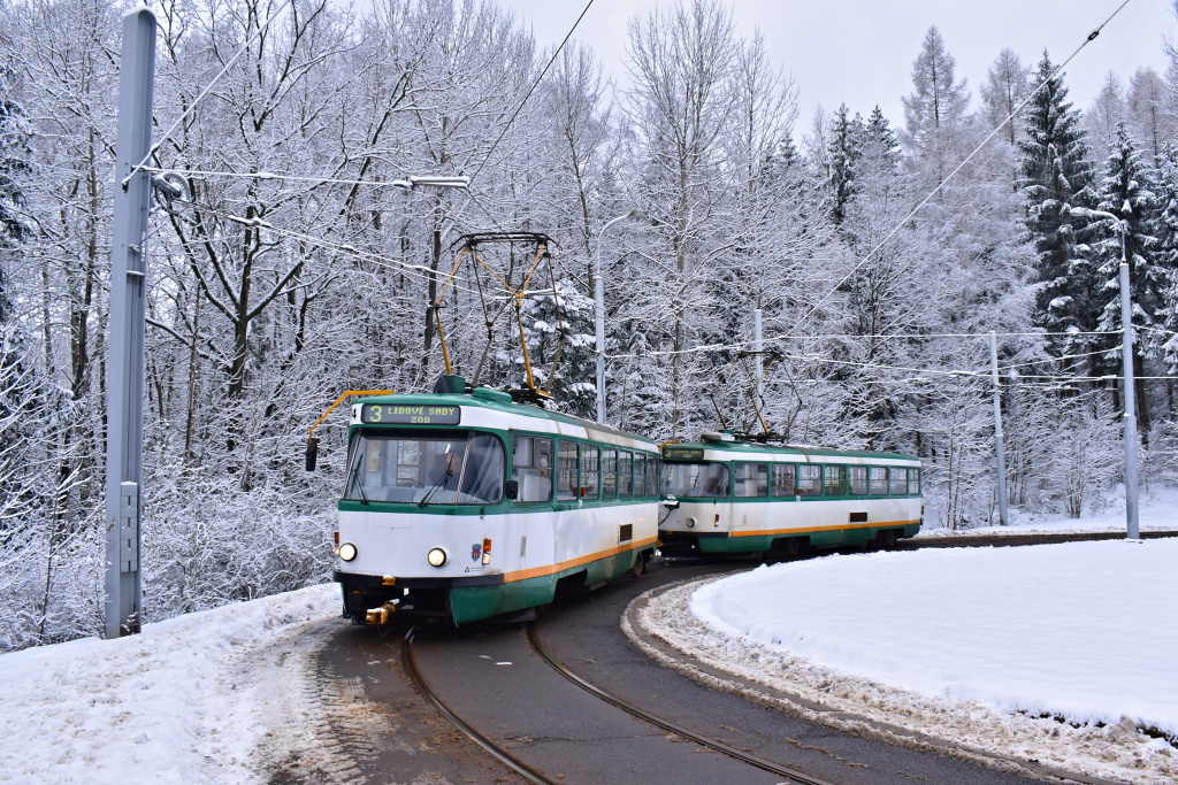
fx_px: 982
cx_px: 589
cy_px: 392
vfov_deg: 43.6
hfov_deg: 61.9
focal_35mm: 30
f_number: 7.1
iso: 320
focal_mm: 20
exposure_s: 1/200
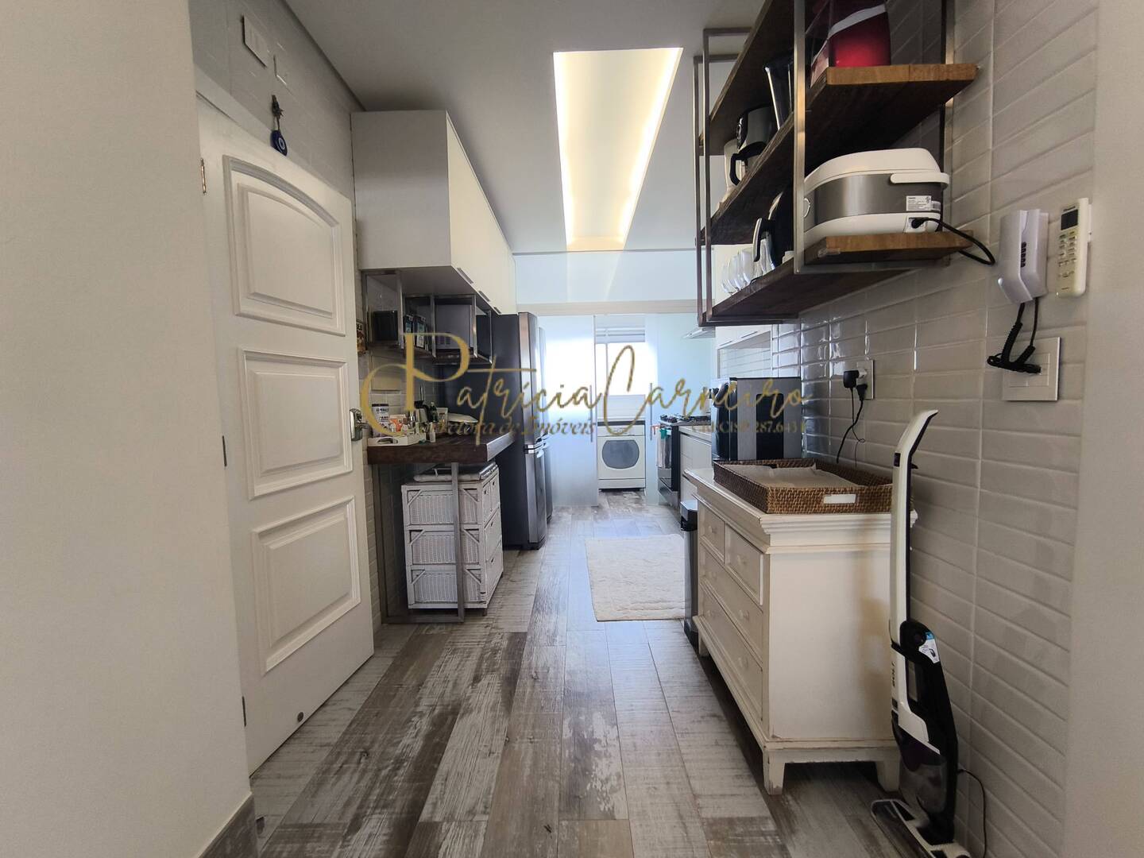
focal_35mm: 16
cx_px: 572
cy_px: 429
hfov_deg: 94.5
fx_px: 529
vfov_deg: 78.1
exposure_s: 1/60
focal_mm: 1.65
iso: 80
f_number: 2.2
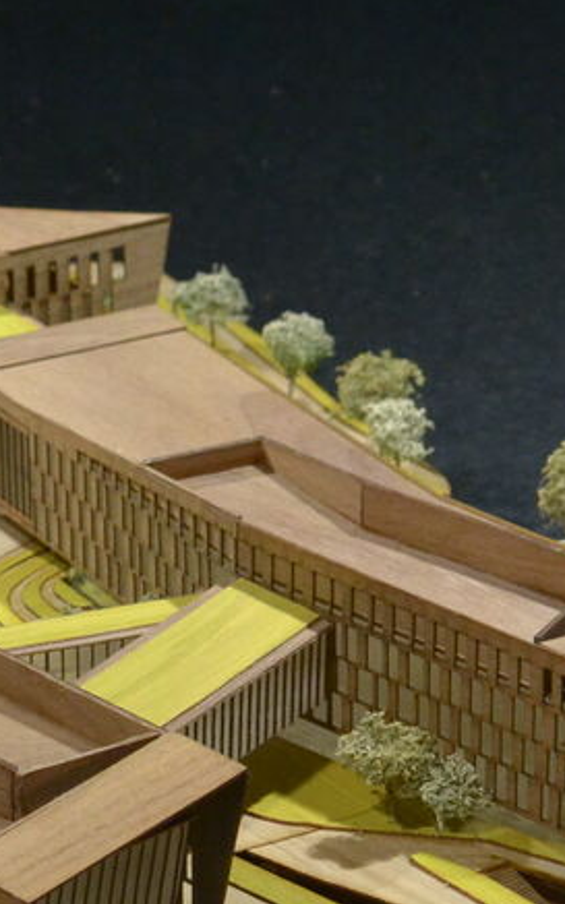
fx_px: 4827
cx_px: 252
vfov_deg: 10.6
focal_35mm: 196
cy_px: 866
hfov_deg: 6.7
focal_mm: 35
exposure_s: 1/80
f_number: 7.1
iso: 1600
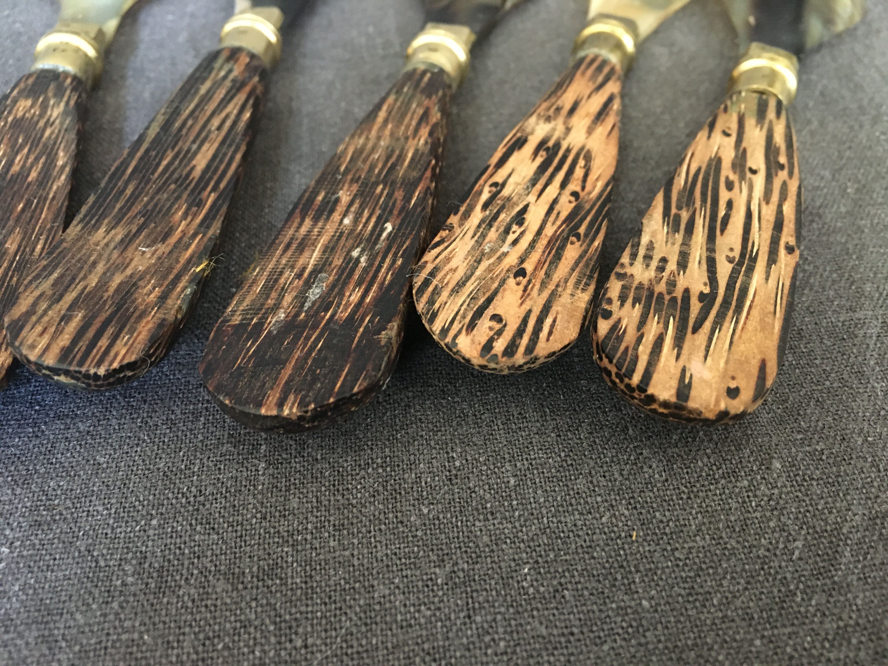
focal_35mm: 29
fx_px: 744
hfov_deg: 61.7
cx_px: 444
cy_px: 333
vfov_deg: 48.2
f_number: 2.2
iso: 400
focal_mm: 4.15
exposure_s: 1/17
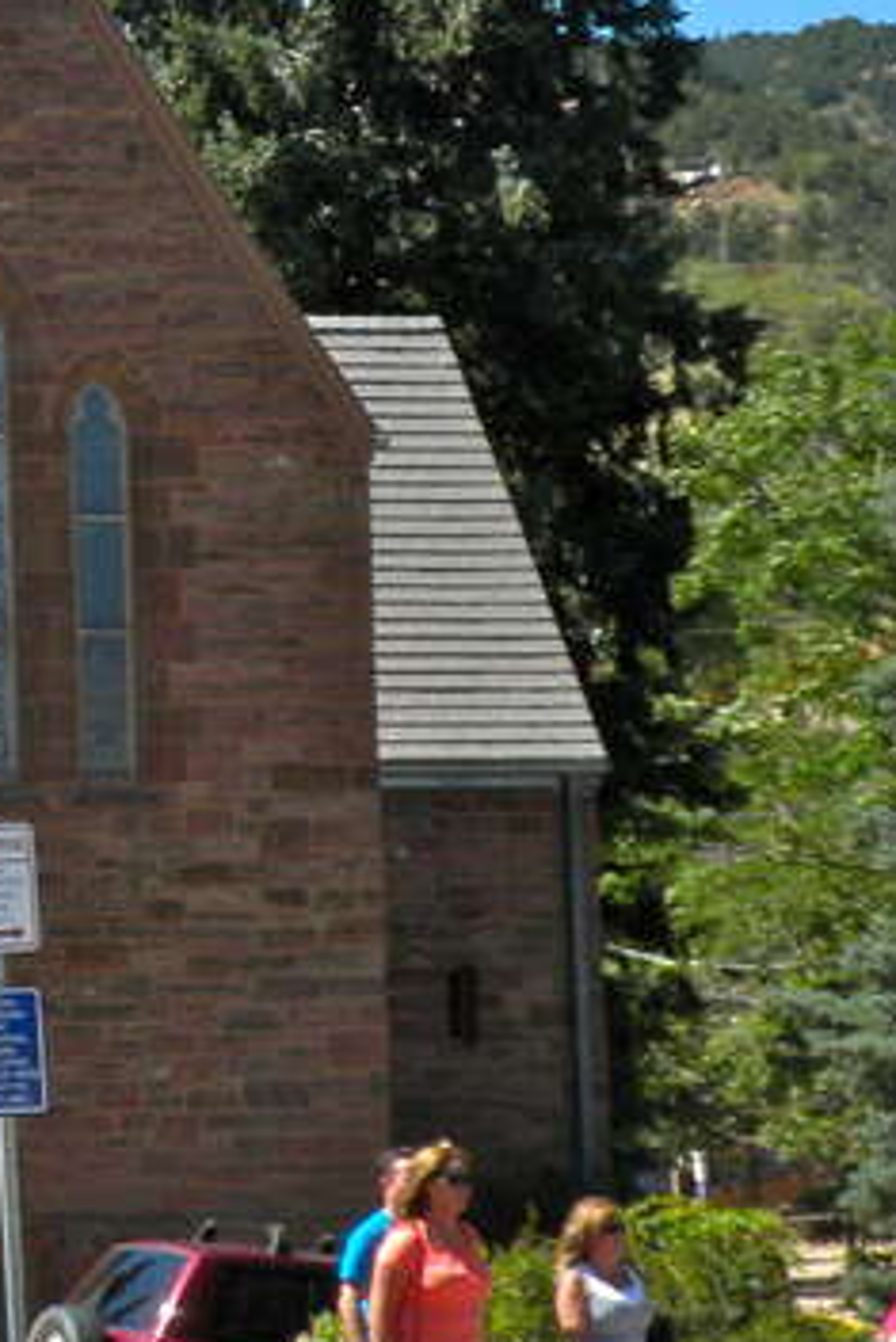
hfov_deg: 7.9
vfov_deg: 12.1
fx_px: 6340
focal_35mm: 170
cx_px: -484
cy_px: 339
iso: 87
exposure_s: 1/520
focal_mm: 12.7
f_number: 5
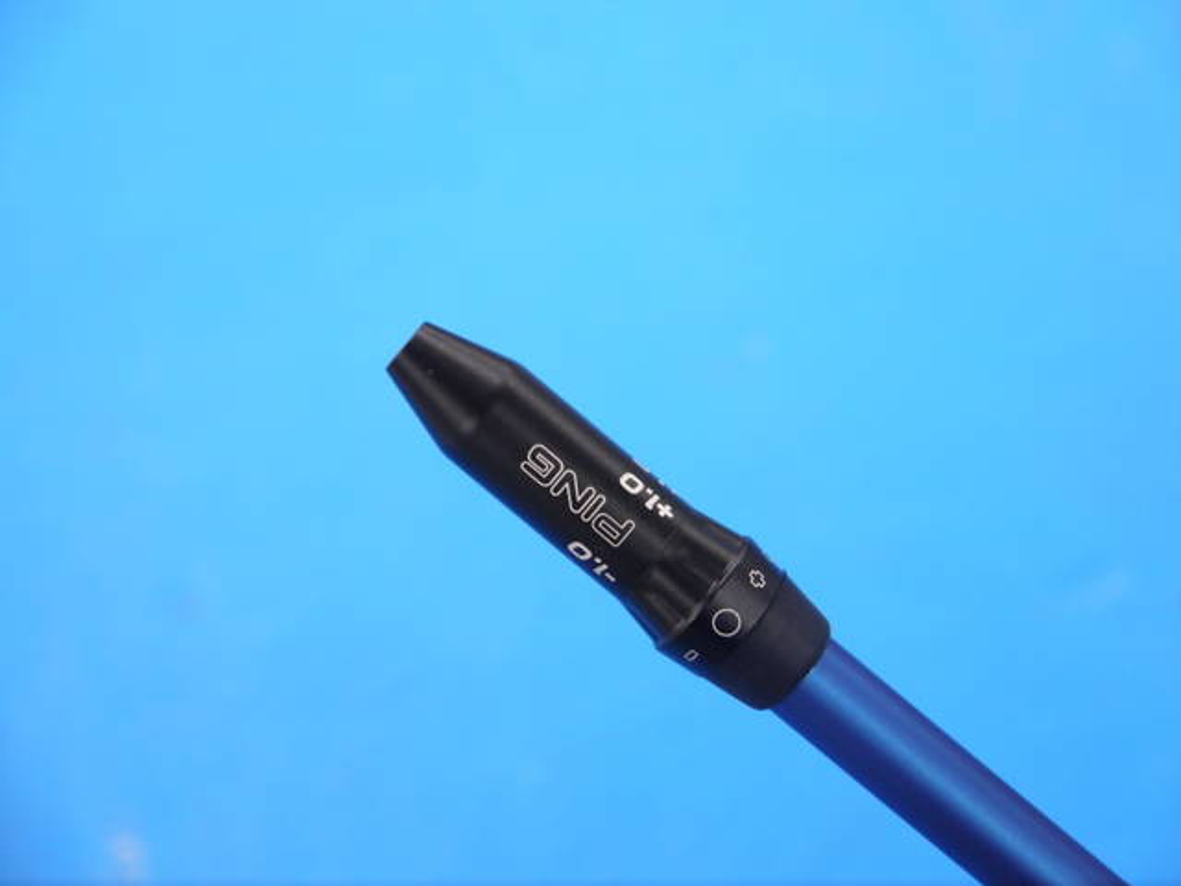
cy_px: 443
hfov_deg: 23.3
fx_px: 2866
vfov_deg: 17.6
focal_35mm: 84
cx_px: 590
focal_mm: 42
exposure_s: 1/80
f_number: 5.6
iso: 640
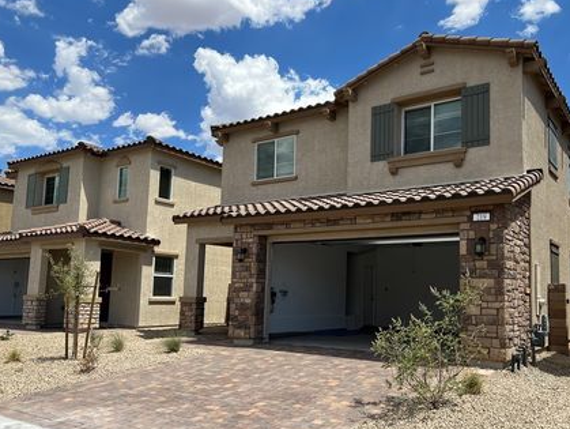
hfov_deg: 58.0
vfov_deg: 45.4
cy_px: 243
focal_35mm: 31
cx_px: 328
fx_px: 511
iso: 50
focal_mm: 5.7
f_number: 1.5
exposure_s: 1/4444
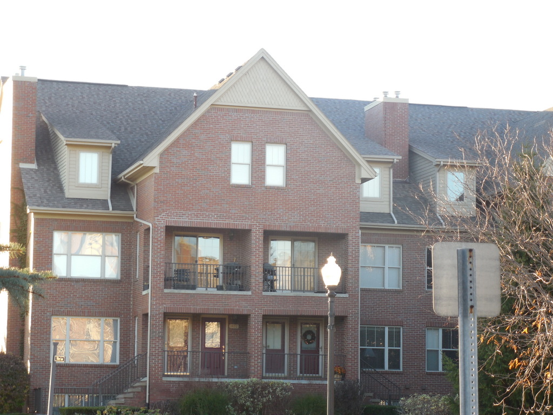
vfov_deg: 12.5
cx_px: 276
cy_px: 208
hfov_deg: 16.6
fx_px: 1901
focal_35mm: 119
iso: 125
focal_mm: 21.5
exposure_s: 1/60
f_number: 4.8
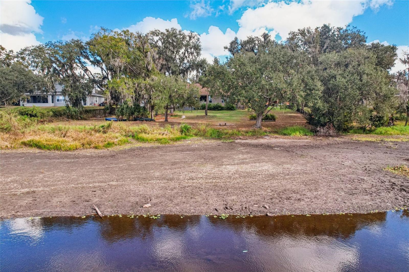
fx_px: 250
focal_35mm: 22
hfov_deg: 78.6
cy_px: 136
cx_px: 204
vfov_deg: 57.2
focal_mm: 8.4
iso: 400
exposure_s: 1/640
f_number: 2.8
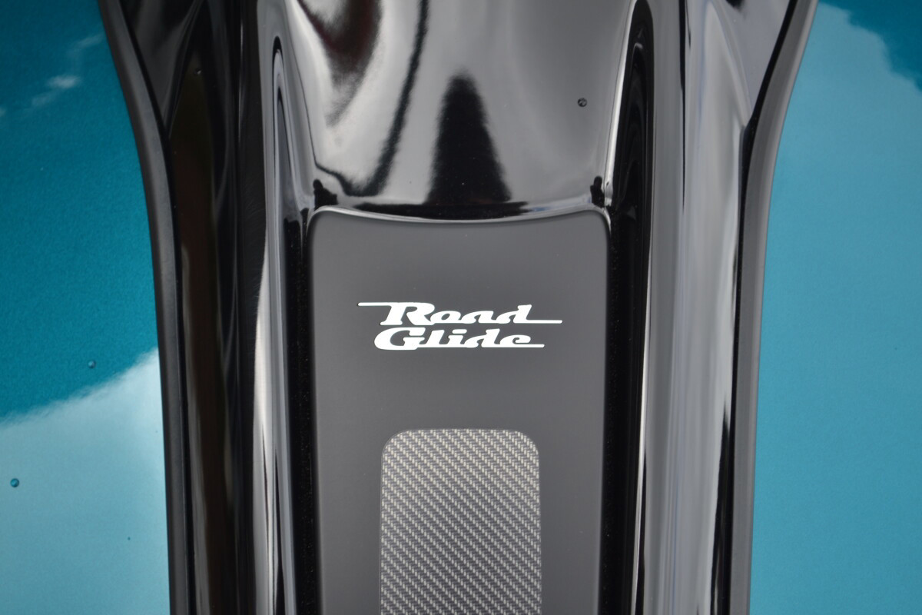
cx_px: 461
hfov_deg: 24.6
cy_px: 308
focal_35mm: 82
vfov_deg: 16.6
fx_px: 2113
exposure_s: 1/125
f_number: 5.6
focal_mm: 55
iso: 125
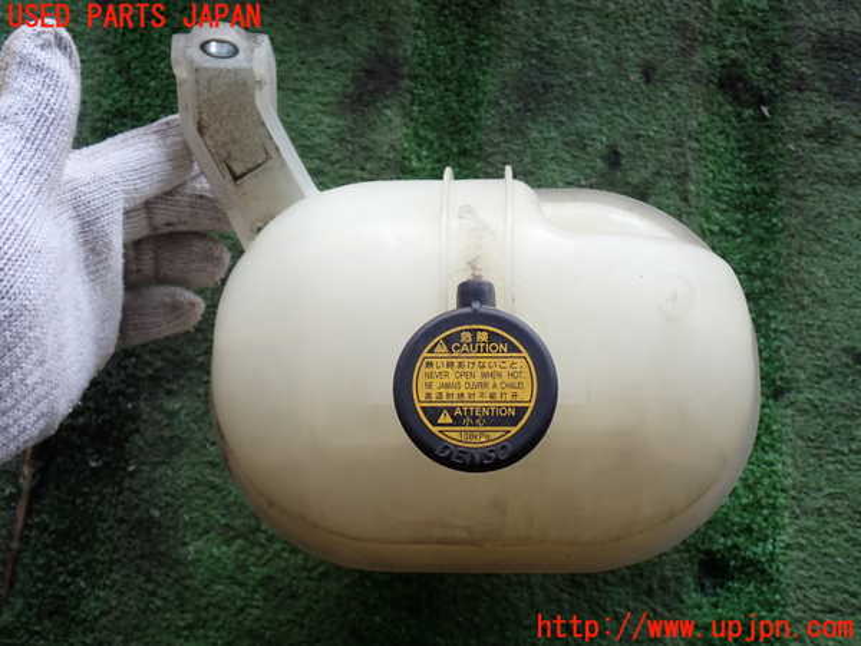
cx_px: 430
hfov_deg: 42.9
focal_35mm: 44
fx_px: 1094
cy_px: 323
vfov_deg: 32.9
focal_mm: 7.84
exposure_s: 1/80
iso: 125
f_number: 2.9
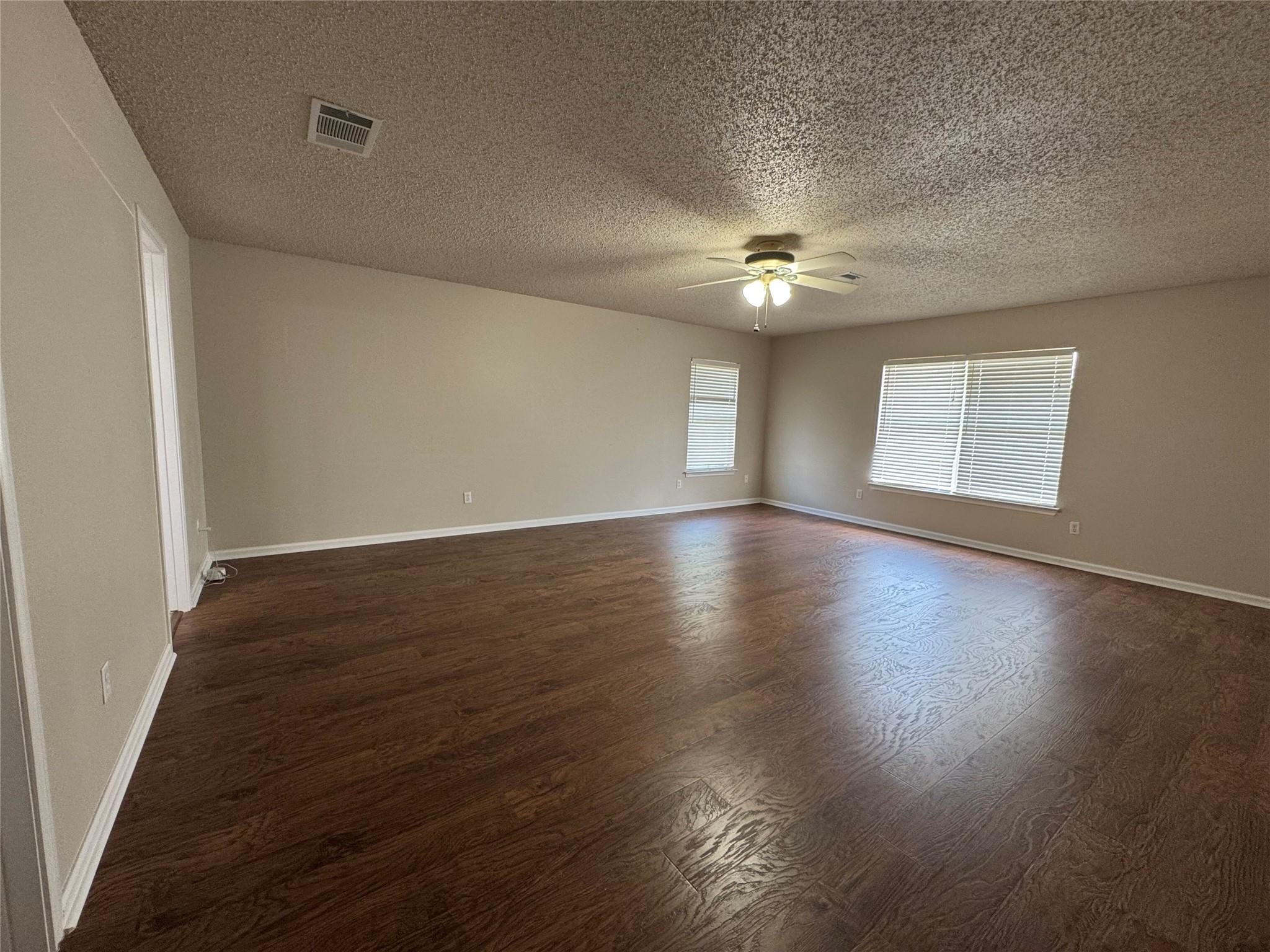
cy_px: 476
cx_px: 635
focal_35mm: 14
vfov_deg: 85.7
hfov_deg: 102.1
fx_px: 514
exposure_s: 1/60
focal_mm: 2.22
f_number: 2.2
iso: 160
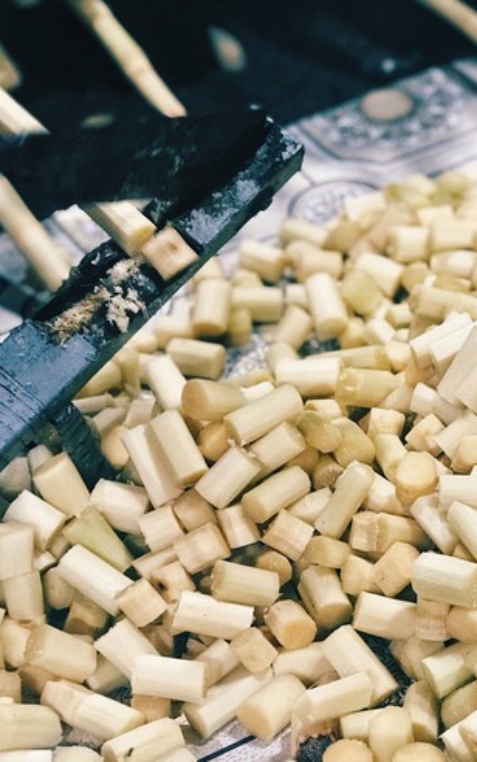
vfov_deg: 25.5
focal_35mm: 81
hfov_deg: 16.0
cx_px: 417
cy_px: 382
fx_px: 1683
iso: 250
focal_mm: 6.6
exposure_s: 1/50
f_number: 2.8
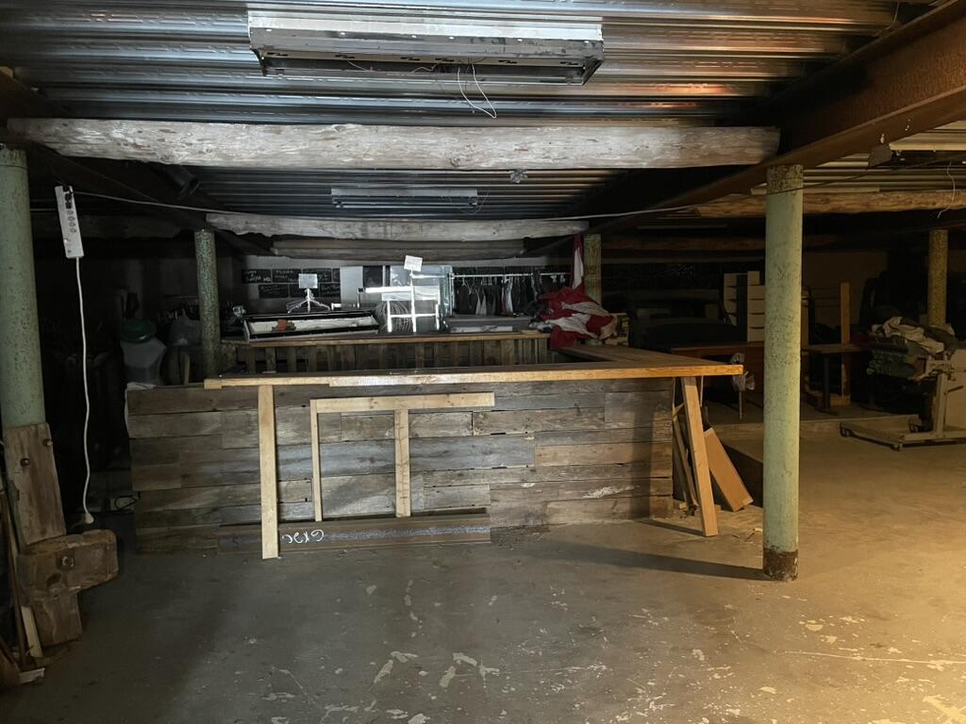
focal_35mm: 26
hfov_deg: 67.3
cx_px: 483
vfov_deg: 53.1
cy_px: 362
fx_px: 726
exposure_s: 1/30
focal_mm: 4.2
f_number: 1.6
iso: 1000
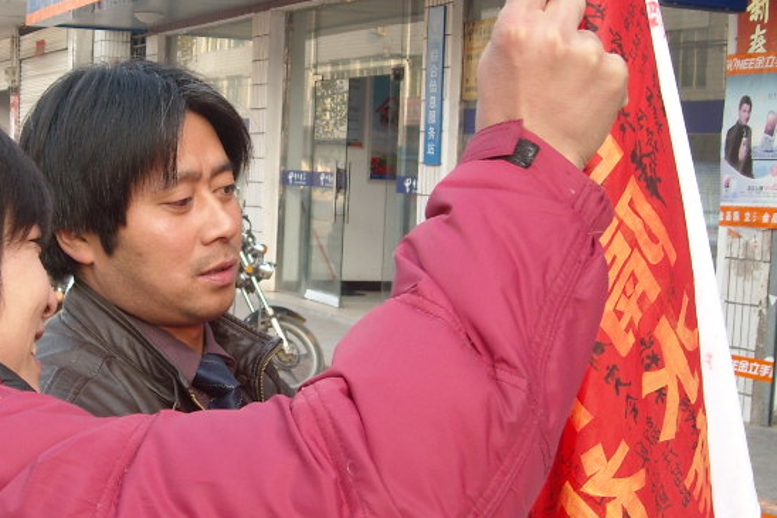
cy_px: 248
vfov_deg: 20.0
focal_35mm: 68
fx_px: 1467
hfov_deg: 29.3
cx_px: 224
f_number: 2.8
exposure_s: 1/105
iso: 64
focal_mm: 5.7
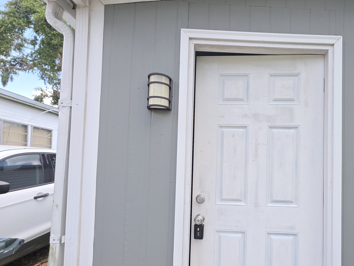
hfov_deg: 79.2
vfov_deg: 65.4
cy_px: 158
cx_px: 235
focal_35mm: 20
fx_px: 205
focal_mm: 2.2
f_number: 1.9
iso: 20
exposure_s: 1/295
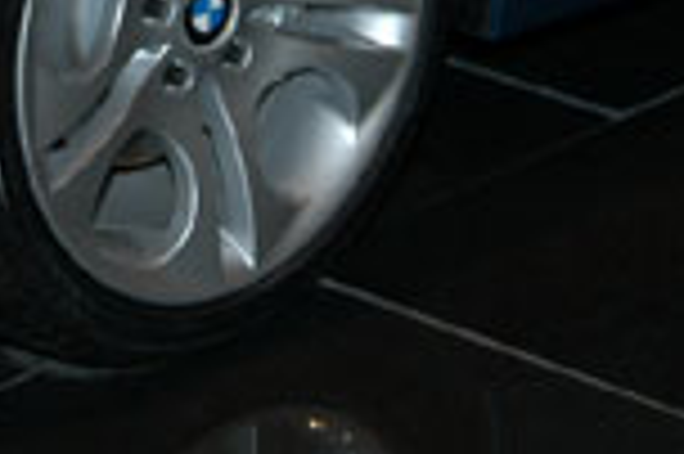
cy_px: -216
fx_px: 3037
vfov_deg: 8.4
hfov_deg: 12.8
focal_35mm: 160
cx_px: 214
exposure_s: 1/60
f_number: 5
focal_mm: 24
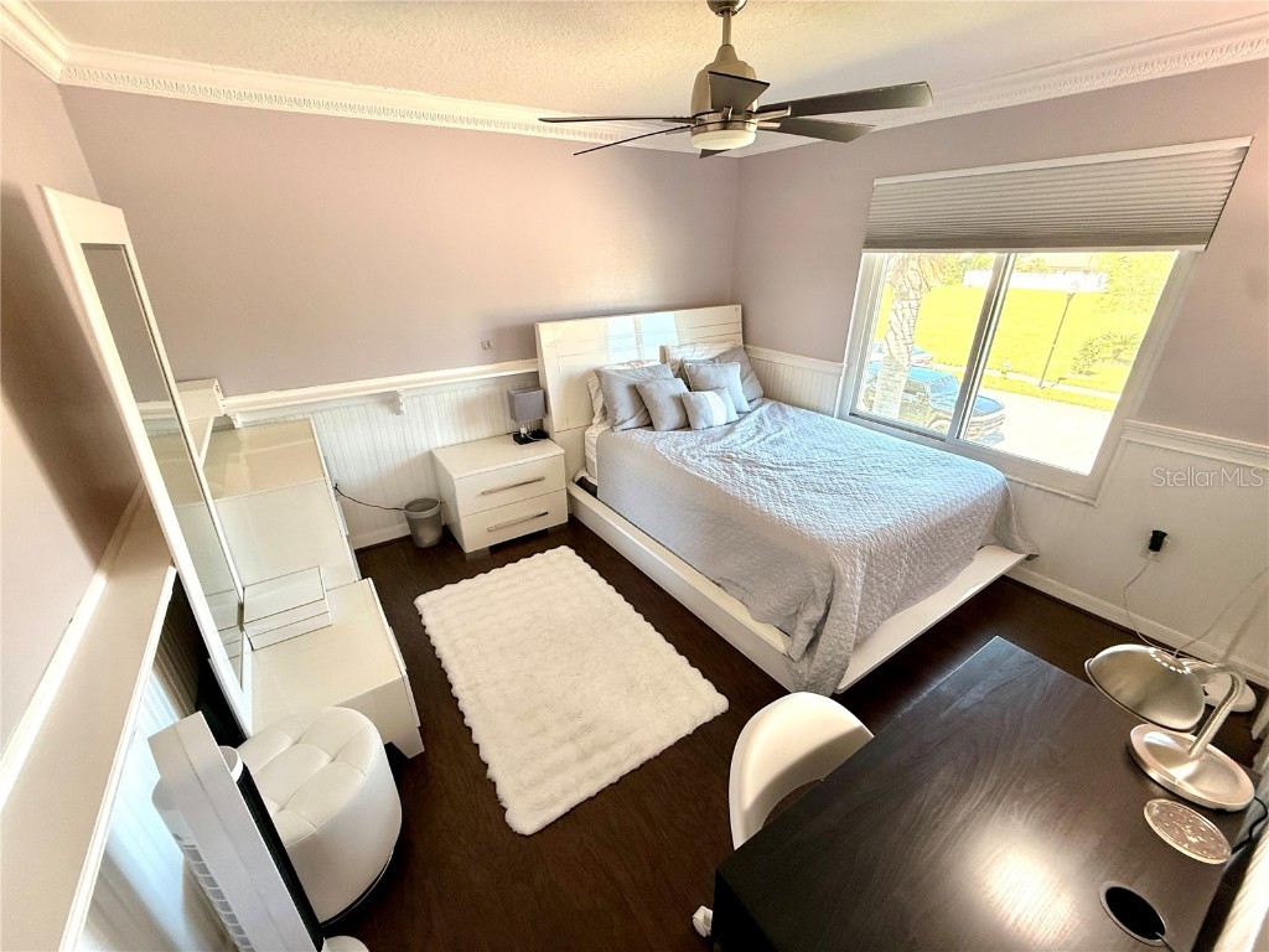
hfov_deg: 102.1
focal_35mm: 14
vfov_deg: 85.7
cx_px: 634
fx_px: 513
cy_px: 476
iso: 160
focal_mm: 2.22
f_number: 2.2
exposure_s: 1/100
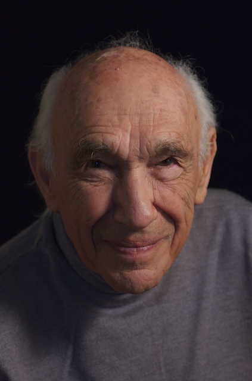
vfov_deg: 22.7
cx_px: 126
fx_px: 951
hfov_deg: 15.1
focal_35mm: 90
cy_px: 190
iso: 200
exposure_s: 1/25
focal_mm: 60
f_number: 5
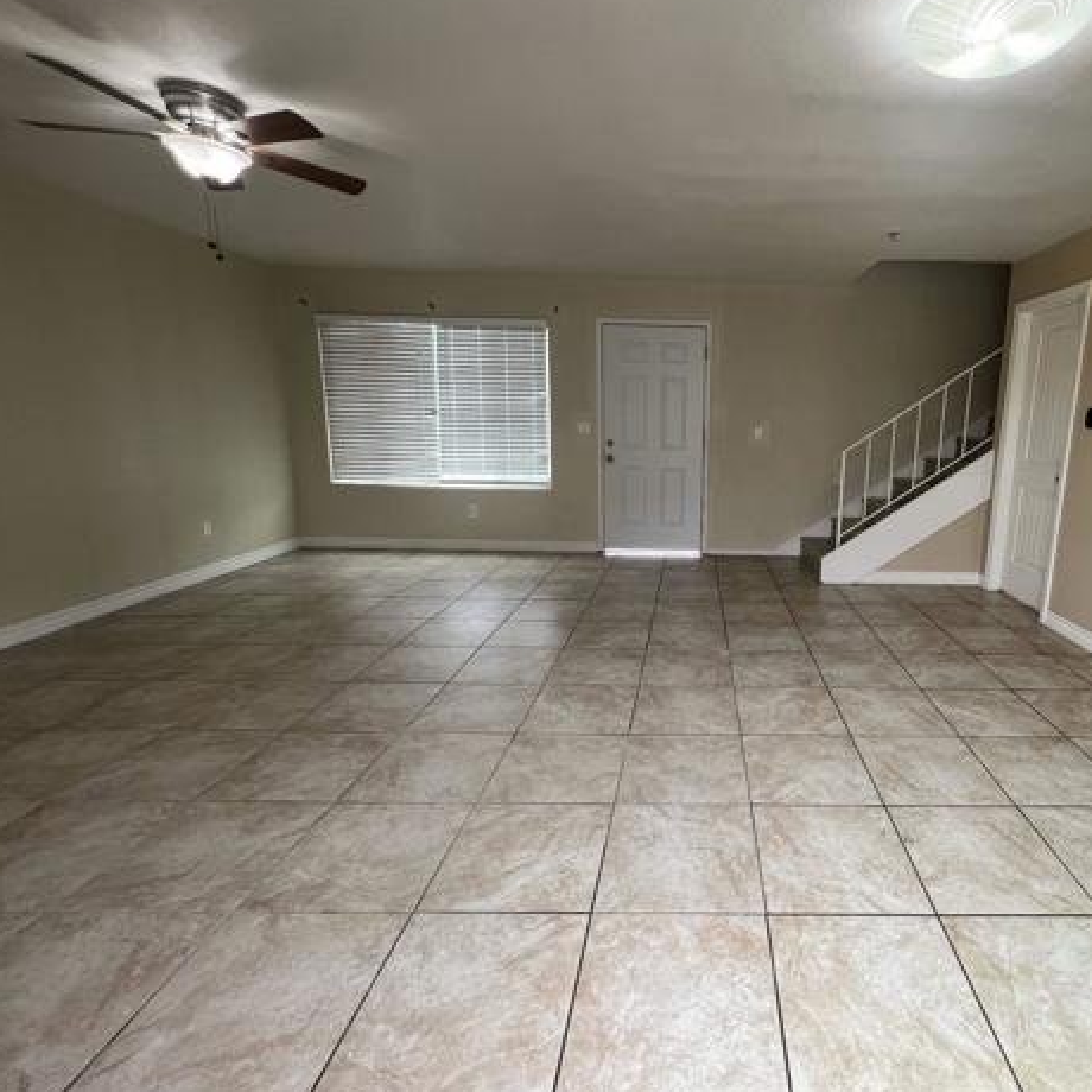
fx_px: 571
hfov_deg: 85.0
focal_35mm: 16
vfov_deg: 87.4
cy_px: 534
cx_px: 710
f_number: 1.8
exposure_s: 1/120
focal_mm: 1.57
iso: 160
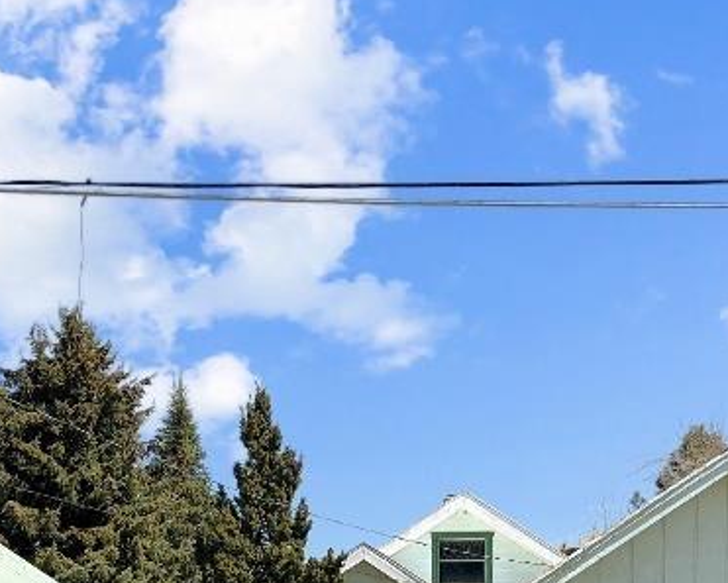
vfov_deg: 20.7
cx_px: 359
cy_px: 654
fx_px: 1509
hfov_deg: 27.1
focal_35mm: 70
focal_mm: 5.7
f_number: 1.5
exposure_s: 1/4115
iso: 50
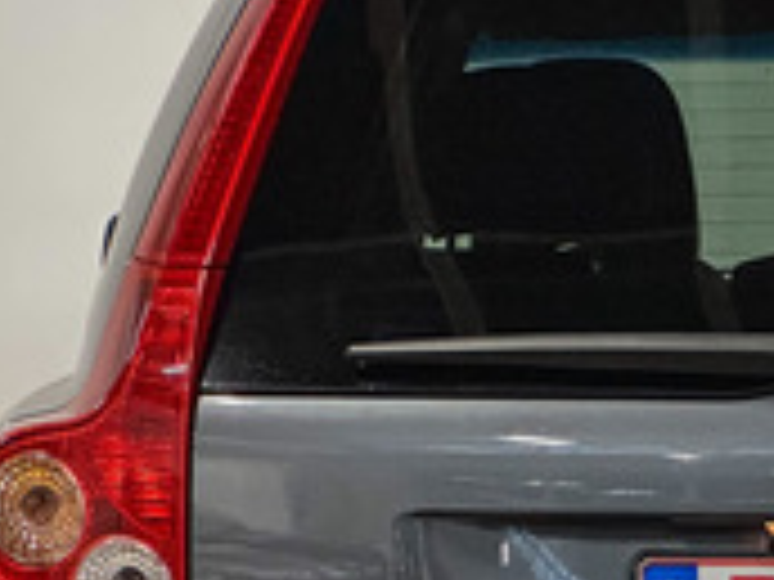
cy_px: 611
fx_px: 6015
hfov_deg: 7.3
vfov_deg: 5.5
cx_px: 914
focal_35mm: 269
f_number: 2.8
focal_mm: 9
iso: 400
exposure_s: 1/50
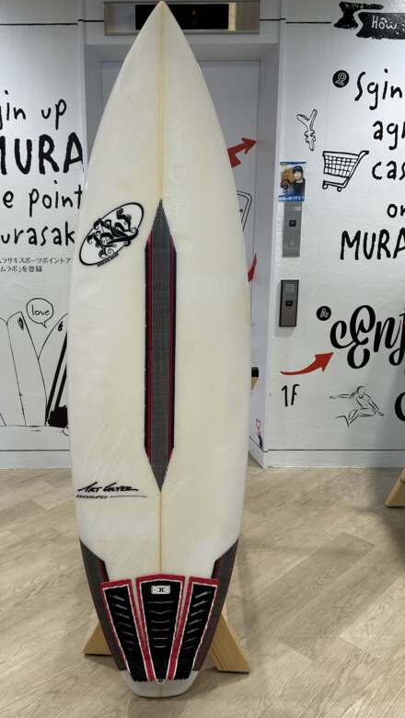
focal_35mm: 29
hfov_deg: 40.0
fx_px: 553
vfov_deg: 66.0
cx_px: 158
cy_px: 361
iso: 40
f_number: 1.5
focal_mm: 5.7
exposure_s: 1/152
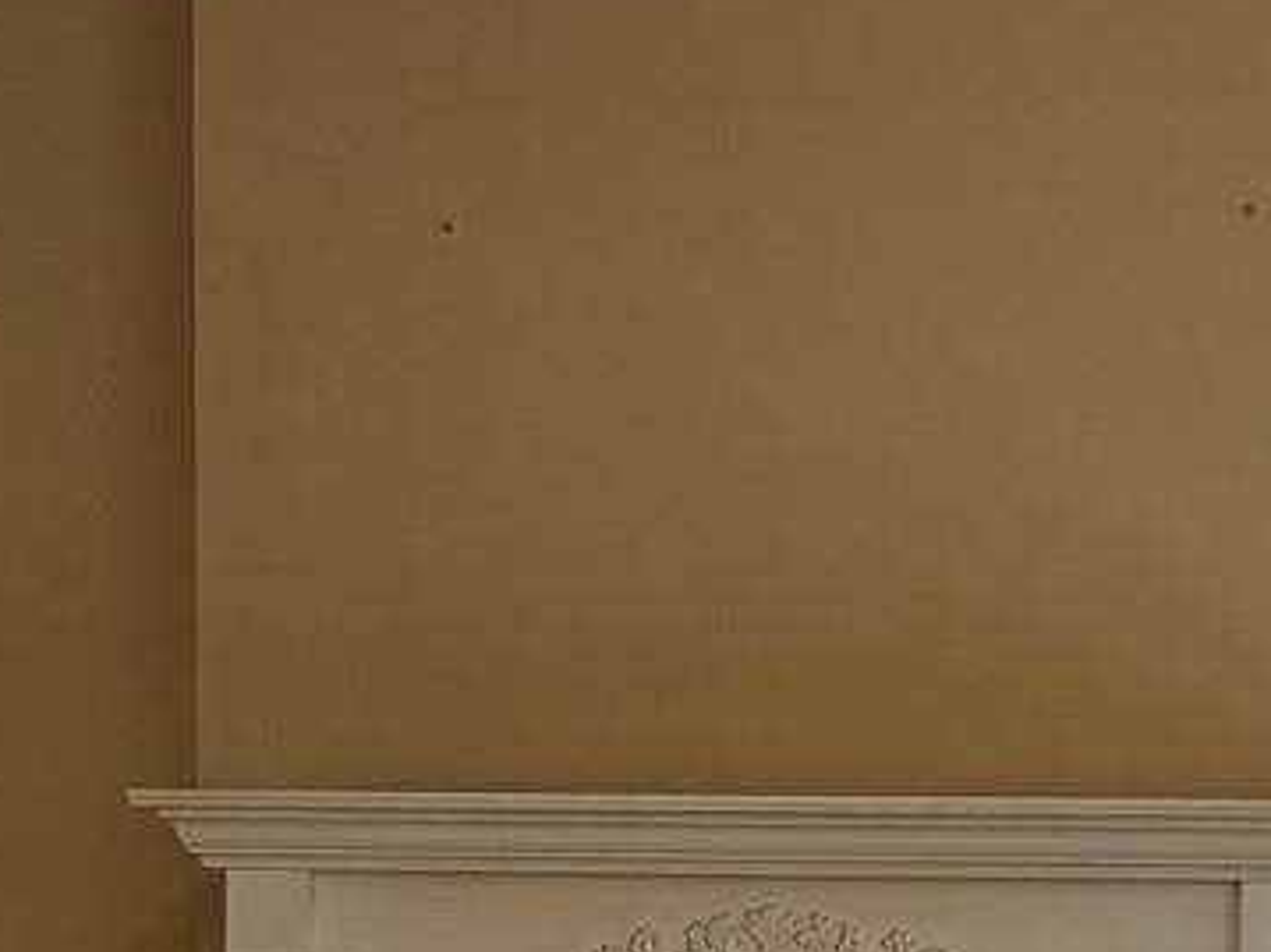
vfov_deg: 10.7
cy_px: 973
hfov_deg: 14.4
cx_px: 570
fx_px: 5029
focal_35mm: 137
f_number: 1.78
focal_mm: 6.76
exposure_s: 1/153
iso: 200
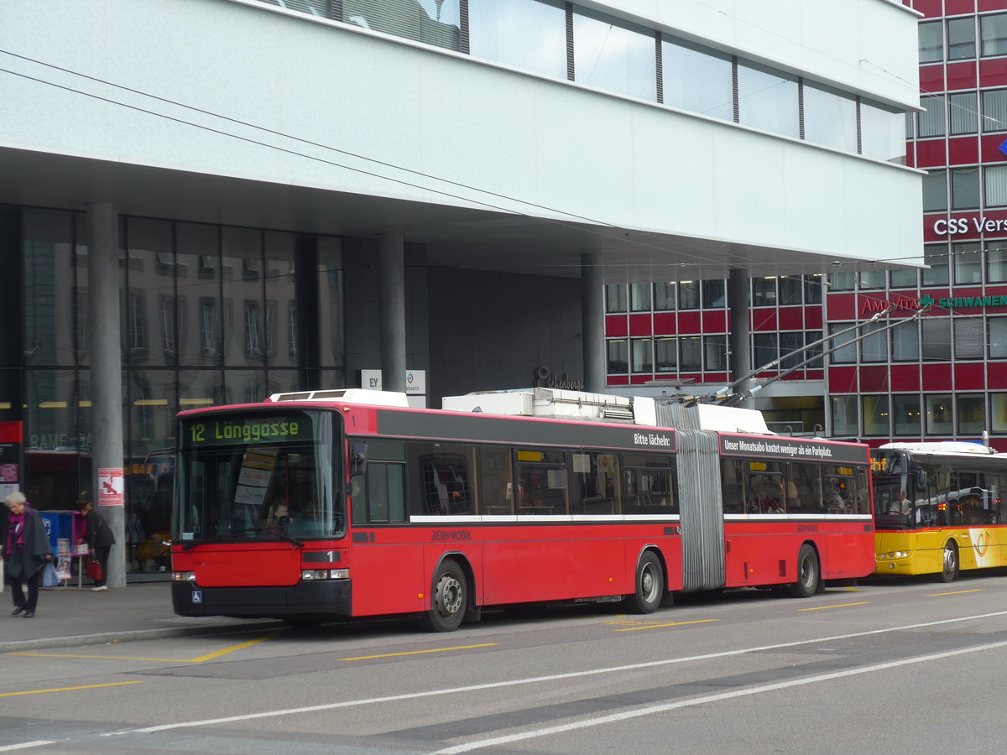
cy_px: 378
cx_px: 504
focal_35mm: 74
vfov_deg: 19.9
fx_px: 2153
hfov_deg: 26.3
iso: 80
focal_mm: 15
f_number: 4.2
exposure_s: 1/125
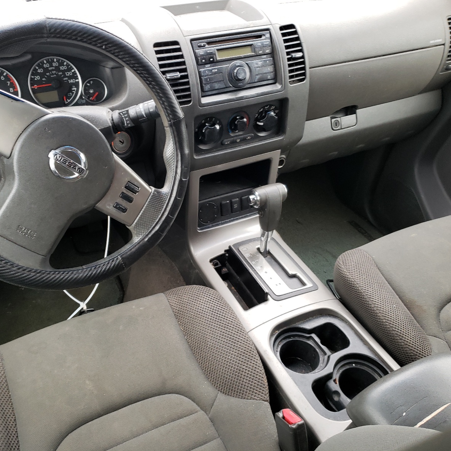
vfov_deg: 52.5
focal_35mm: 31
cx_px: 171
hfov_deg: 52.0
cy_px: 225
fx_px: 457
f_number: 1.5
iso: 79
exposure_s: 1/50
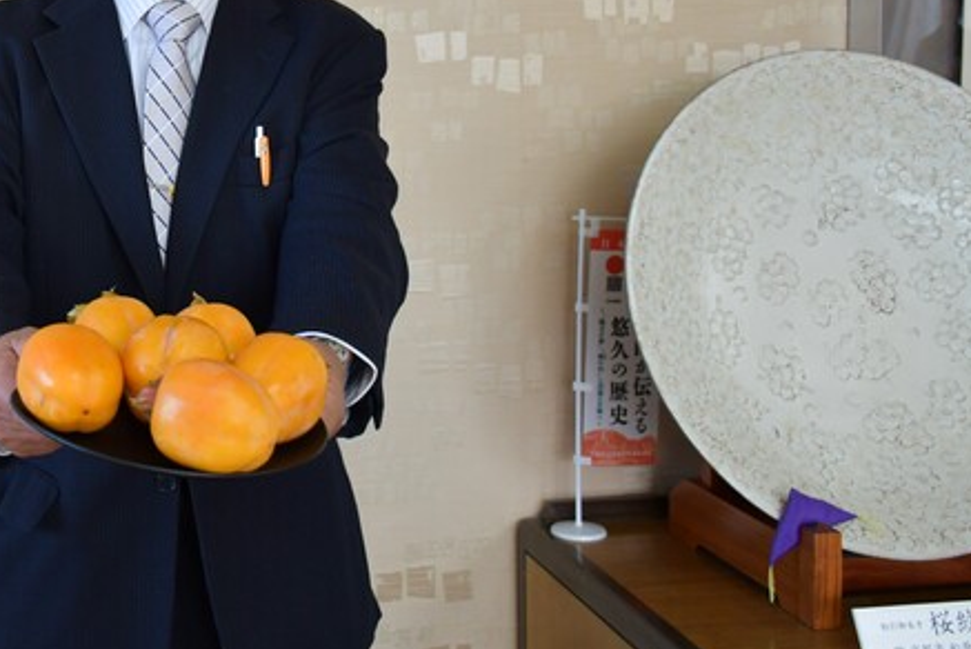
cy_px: 138
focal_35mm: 55
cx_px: 174
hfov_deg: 34.9
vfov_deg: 24.3
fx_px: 1484
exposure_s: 1/160
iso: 800
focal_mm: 22
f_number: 3.5
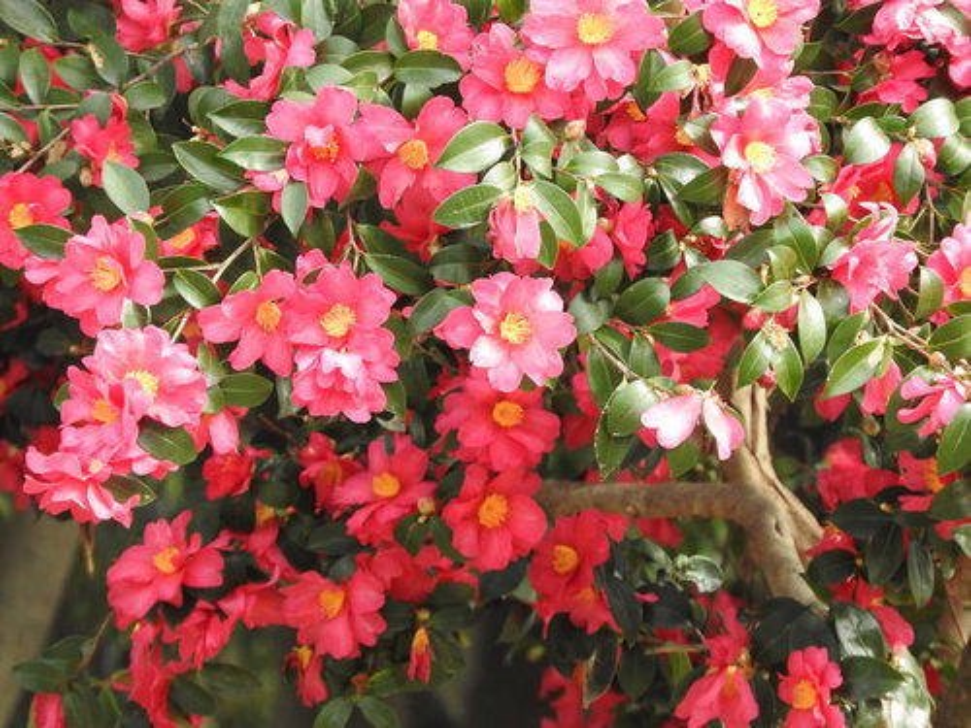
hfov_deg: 3.3
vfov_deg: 2.5
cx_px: 486
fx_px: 16830
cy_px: 364
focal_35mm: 600
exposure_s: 1/200
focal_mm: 107.5
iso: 400
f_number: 5.6
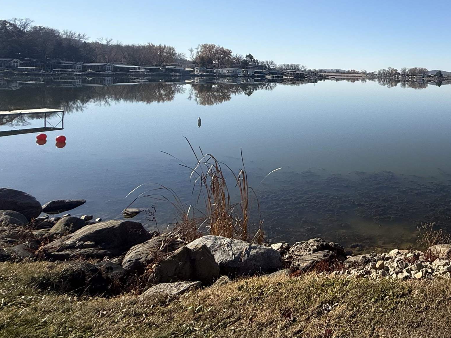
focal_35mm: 28
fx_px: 365
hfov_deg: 51.6
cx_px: 445
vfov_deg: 47.6
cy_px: 77
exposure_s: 1/2410
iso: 50
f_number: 2.2
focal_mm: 2.22
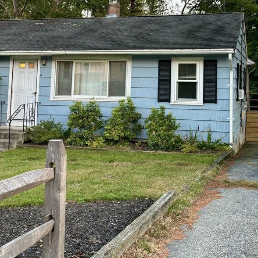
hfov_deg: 39.5
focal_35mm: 40
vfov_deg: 41.9
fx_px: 337
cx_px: 37
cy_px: 125
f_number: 1.6
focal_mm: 5.96
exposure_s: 1/82
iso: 125
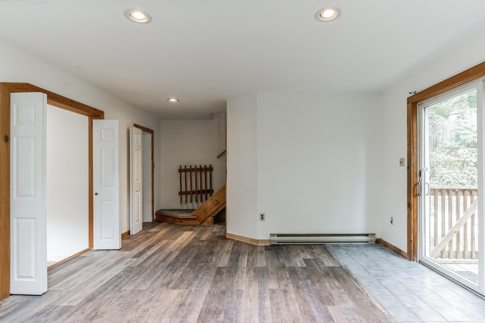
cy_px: 169
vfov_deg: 67.3
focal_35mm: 18
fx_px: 242
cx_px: 256
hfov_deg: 89.9
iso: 400
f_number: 8
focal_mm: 16
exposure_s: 1/20
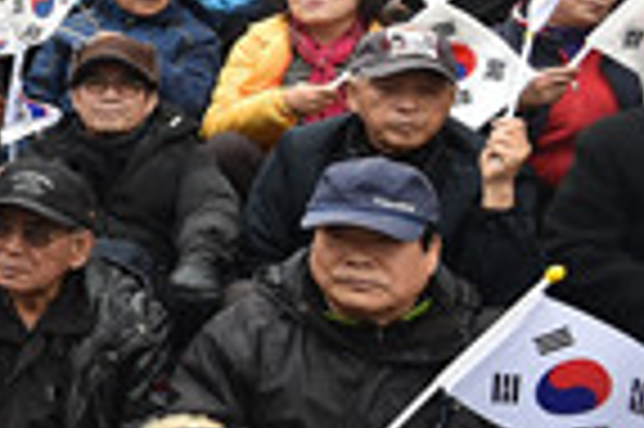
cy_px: 65
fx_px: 1197
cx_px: -576
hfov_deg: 19.8
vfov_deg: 20.0
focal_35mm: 67
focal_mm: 16
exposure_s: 1/200
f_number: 5.6
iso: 320
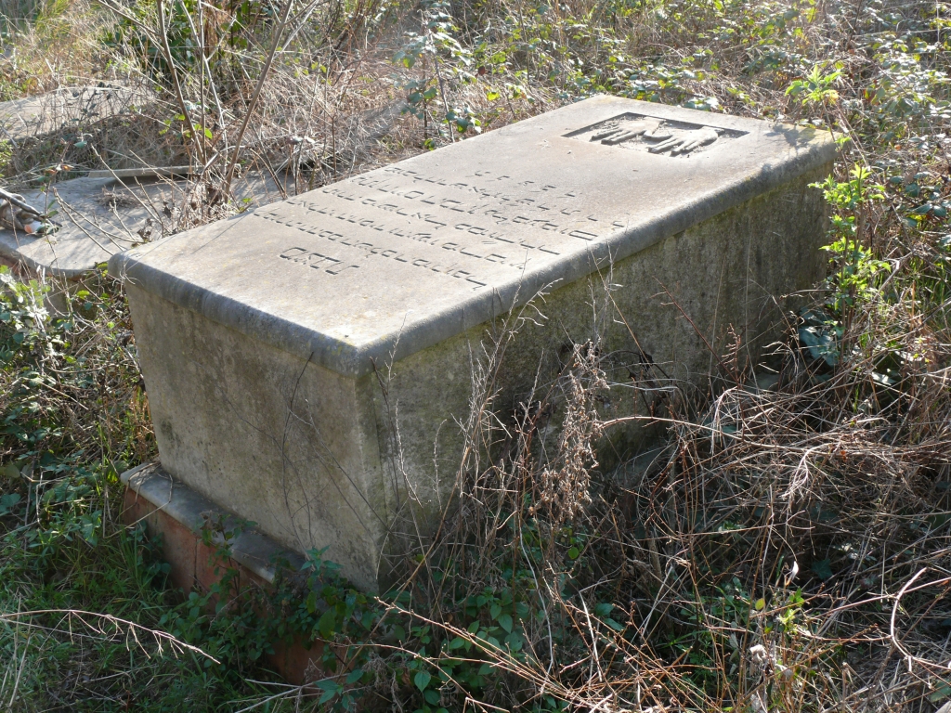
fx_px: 1154
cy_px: 356
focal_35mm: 42
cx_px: 476
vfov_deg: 34.3
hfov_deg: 44.8
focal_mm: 8.7
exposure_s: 1/125
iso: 100
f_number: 4
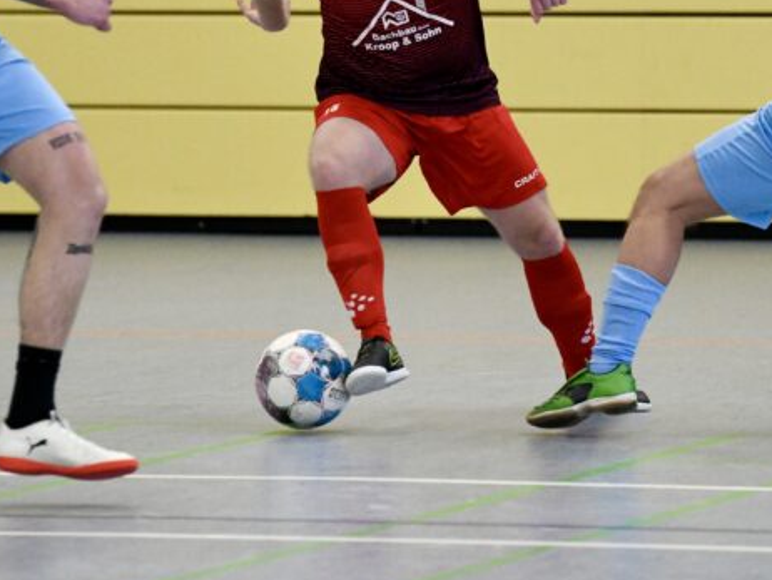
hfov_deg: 5.8
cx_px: 438
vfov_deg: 4.4
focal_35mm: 341
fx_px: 7609
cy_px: 146
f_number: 2.8
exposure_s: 1/1600
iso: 8000
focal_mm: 160
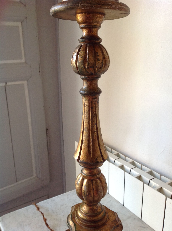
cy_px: 116
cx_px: 86
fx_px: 232
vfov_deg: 52.7
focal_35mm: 35
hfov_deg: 40.6
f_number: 2.4
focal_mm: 4.28
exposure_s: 1/15
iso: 125
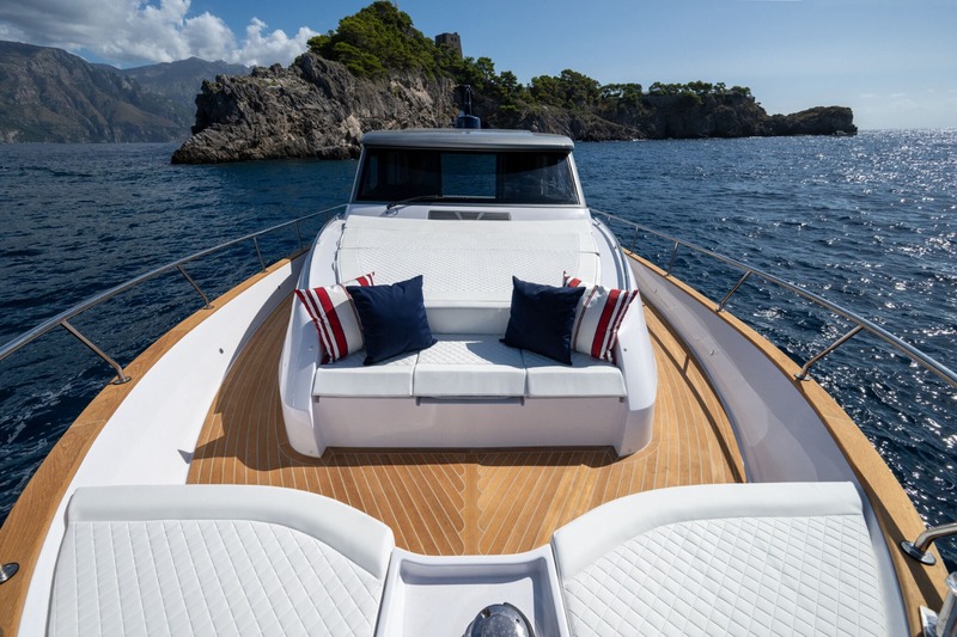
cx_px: 478
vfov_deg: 81.2
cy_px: 318
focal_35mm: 14
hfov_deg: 104.3
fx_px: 372
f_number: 8
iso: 800
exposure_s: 1/5000
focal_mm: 14
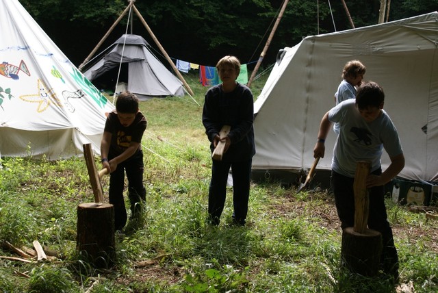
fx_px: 822
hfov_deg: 29.8
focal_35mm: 68
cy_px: 146
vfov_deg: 20.2
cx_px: 219
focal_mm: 45
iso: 100
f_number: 5.6
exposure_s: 1/160
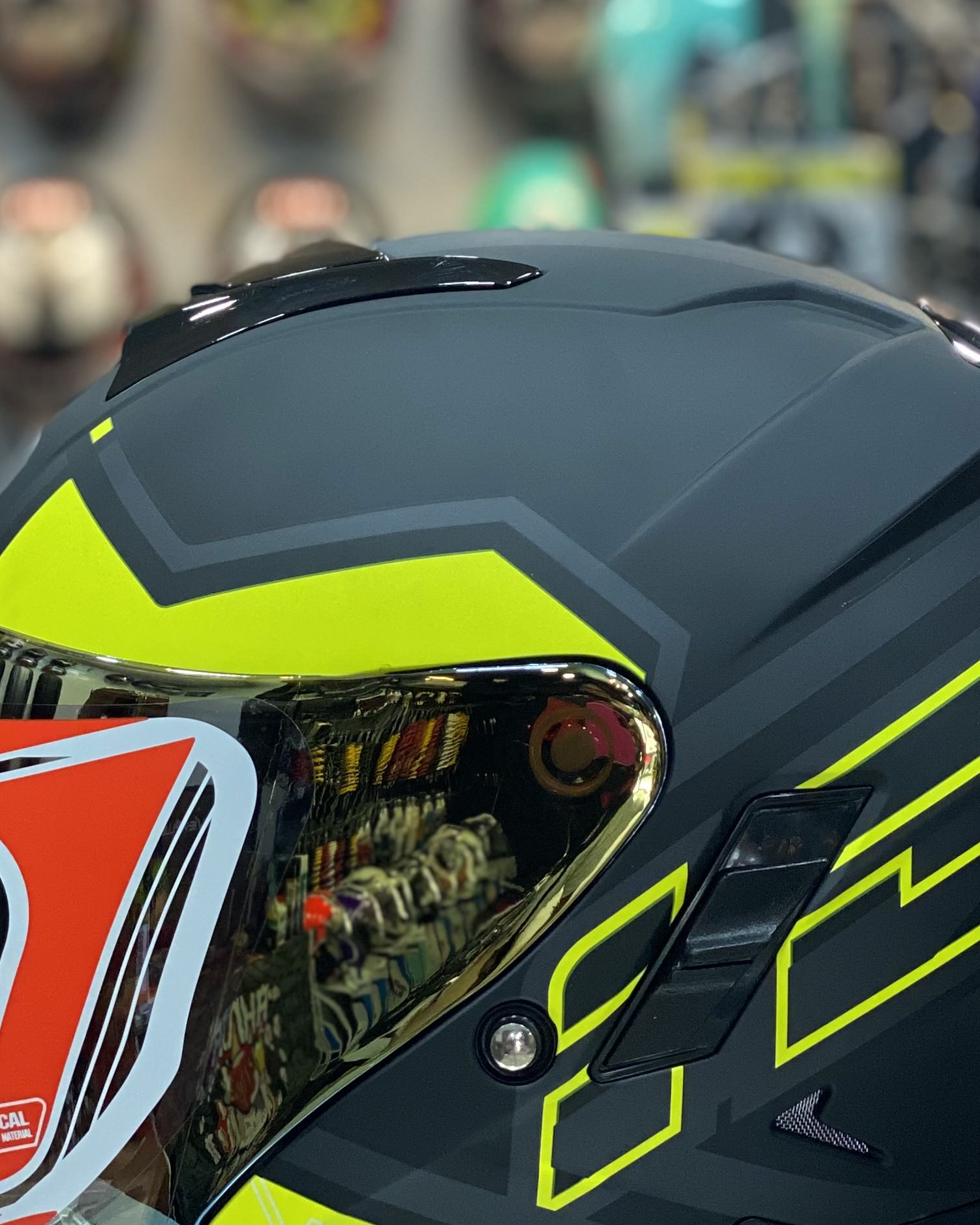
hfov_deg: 14.1
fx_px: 3952
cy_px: 400
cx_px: 542
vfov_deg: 17.6
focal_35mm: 109
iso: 125
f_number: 2
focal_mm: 6
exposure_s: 1/40
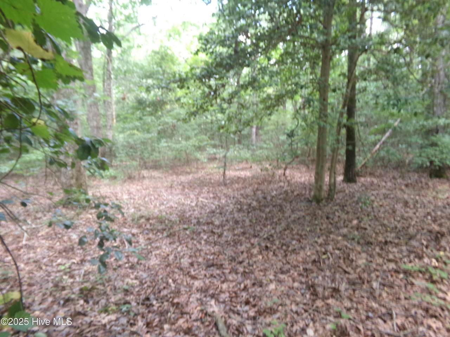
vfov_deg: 56.8
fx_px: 312
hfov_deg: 71.6
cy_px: 168
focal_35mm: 24
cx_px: 225
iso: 200
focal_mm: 4.3
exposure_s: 1/25
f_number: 3.7
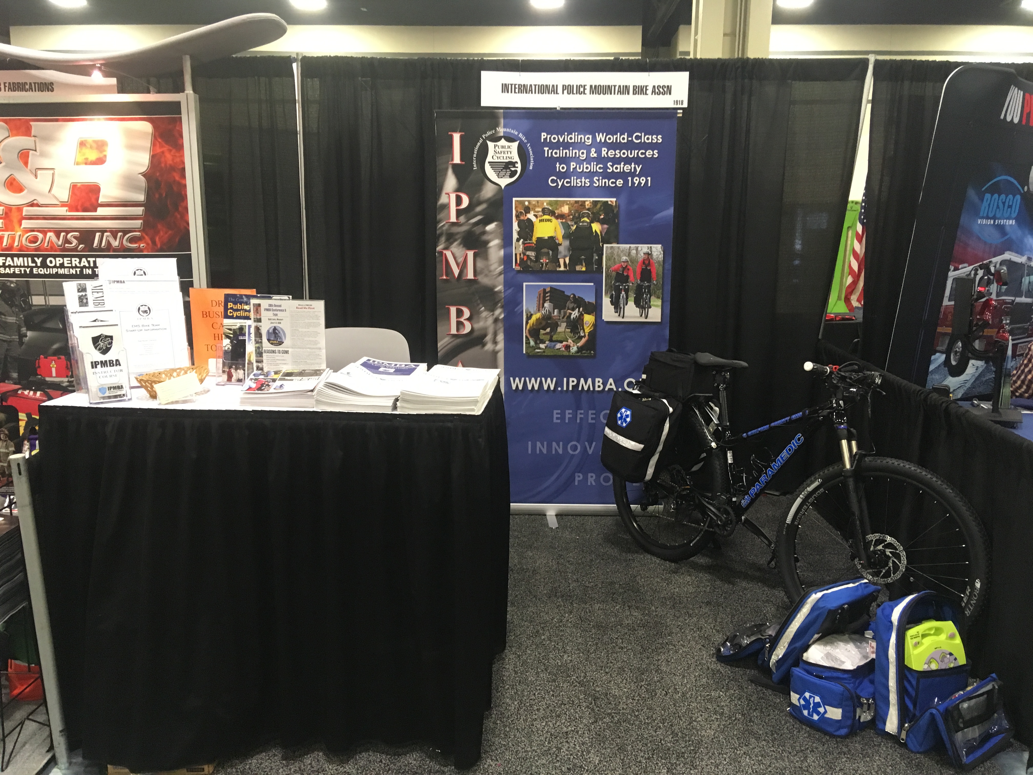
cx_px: 516
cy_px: 388
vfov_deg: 48.2
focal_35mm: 29
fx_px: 865
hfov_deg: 61.7
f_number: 2.2
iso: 160
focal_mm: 4.15
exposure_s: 1/30
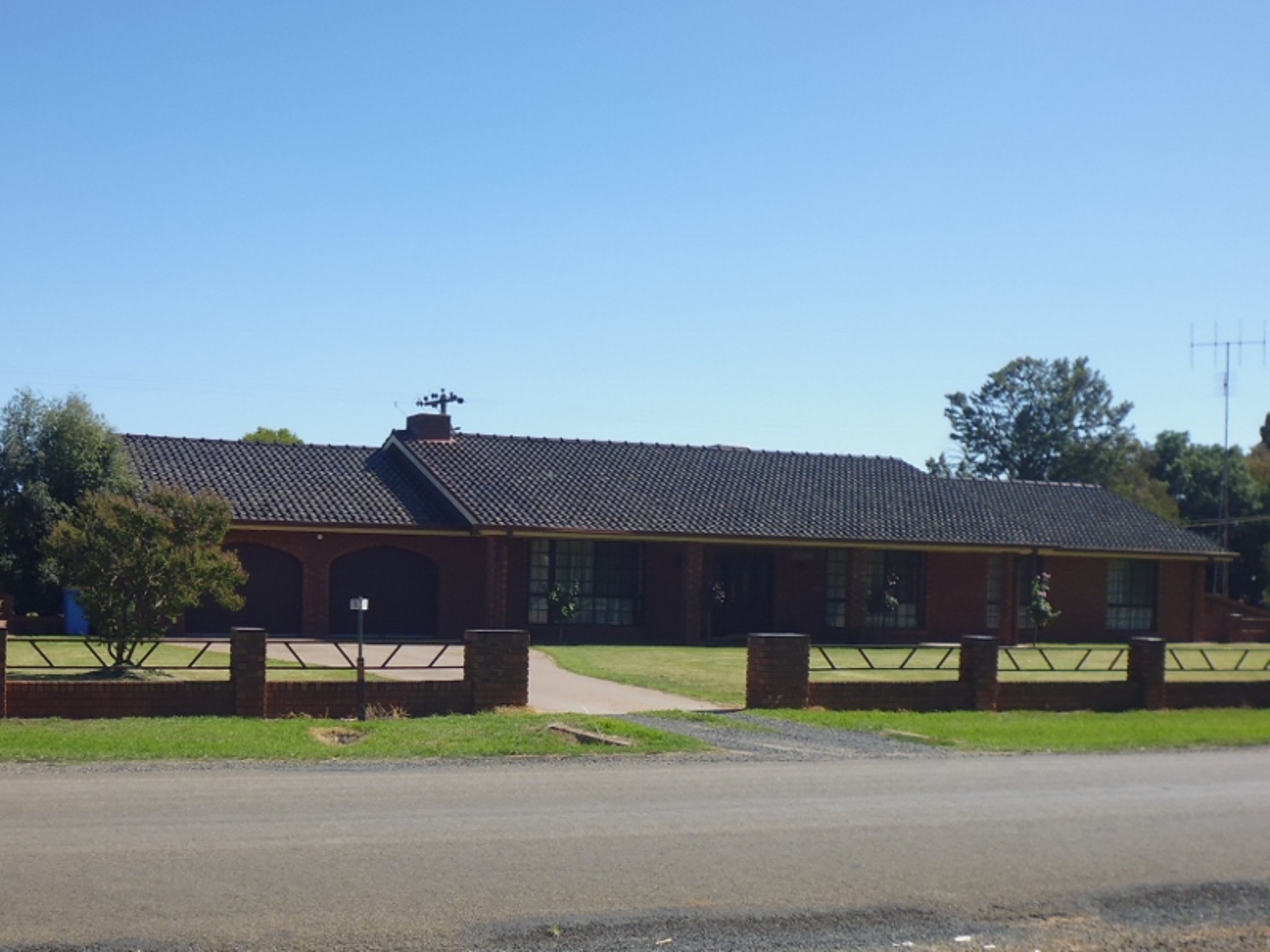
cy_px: 476
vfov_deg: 40.7
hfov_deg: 52.6
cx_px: 635
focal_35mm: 35
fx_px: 1284
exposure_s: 1/100
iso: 100
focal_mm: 6.3
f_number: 10
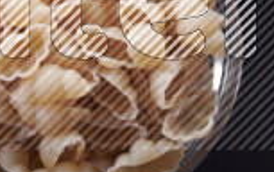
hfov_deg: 7.9
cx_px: 64
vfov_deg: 4.9
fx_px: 1989
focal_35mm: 266
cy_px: -158
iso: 100
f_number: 8
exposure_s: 1/100
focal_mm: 50
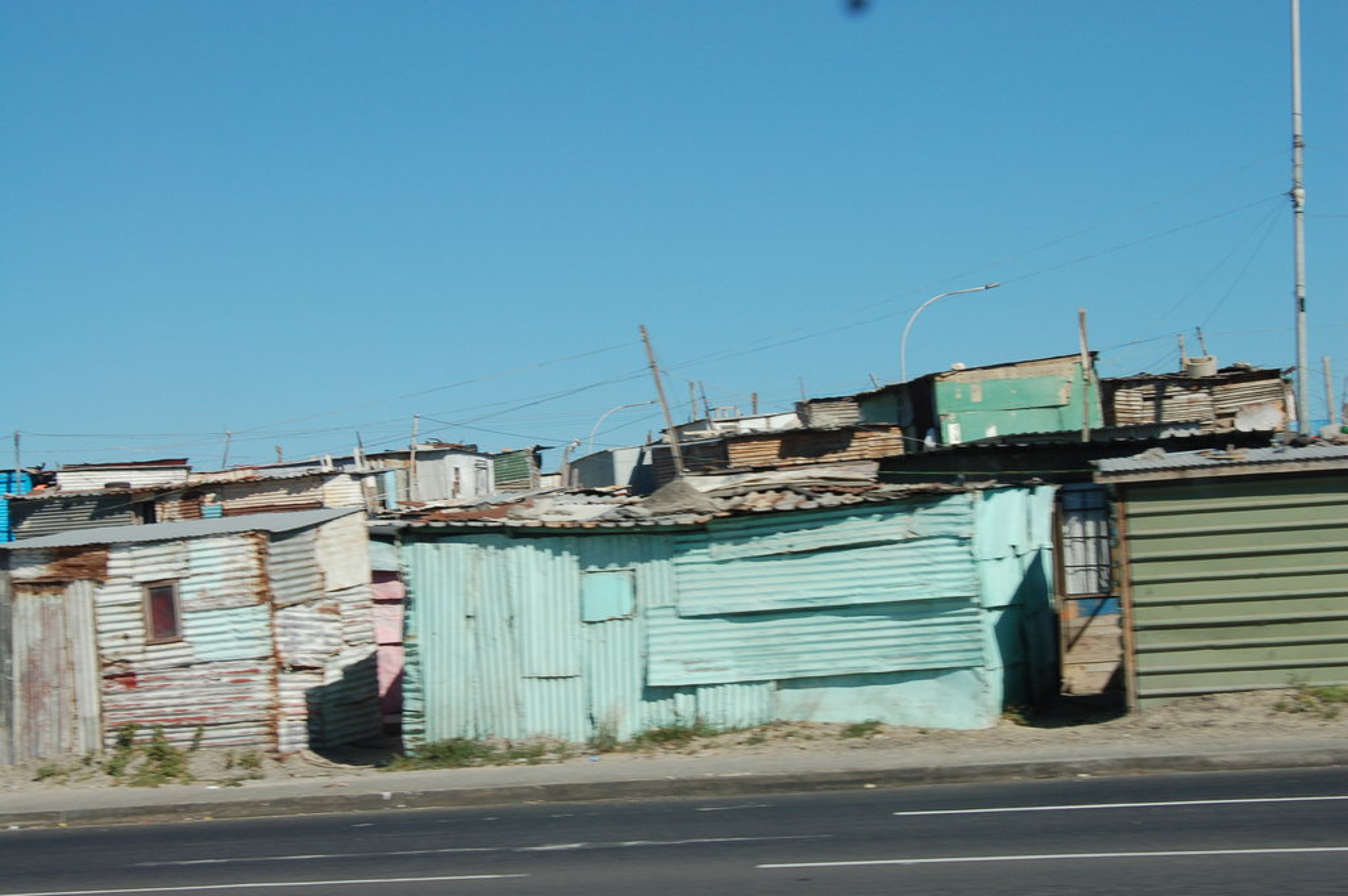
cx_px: 674
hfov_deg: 27.0
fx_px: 2806
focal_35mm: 75
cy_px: 448
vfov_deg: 18.2
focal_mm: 50
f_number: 10
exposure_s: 1/320
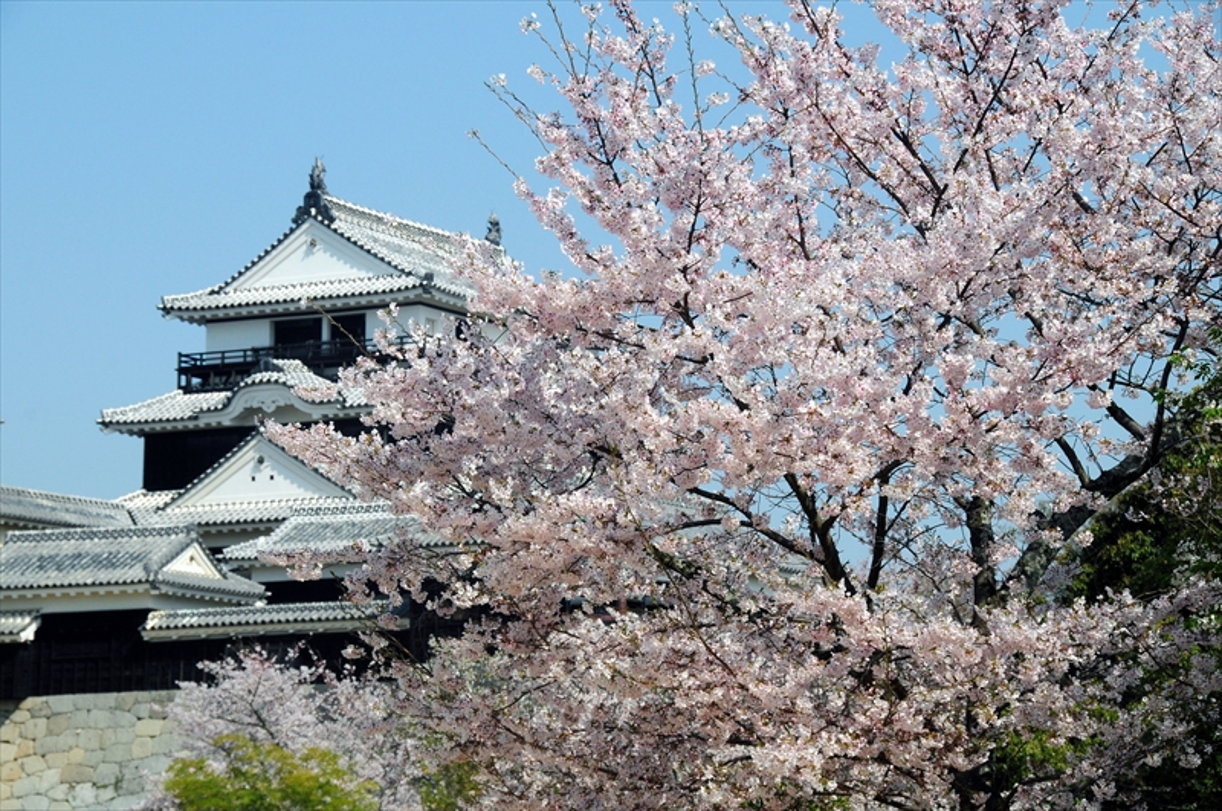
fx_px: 4068
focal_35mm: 120
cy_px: 406
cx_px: 611
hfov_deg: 17.1
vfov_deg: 11.4
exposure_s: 1/640
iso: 400
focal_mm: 80
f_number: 10
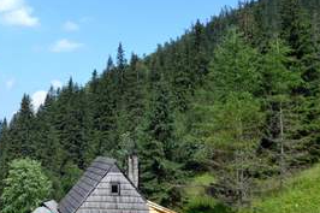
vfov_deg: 20.9
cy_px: 98
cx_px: -17
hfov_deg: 28.6
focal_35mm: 65
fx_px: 577
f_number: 8
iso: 100
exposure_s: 1/250
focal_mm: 18
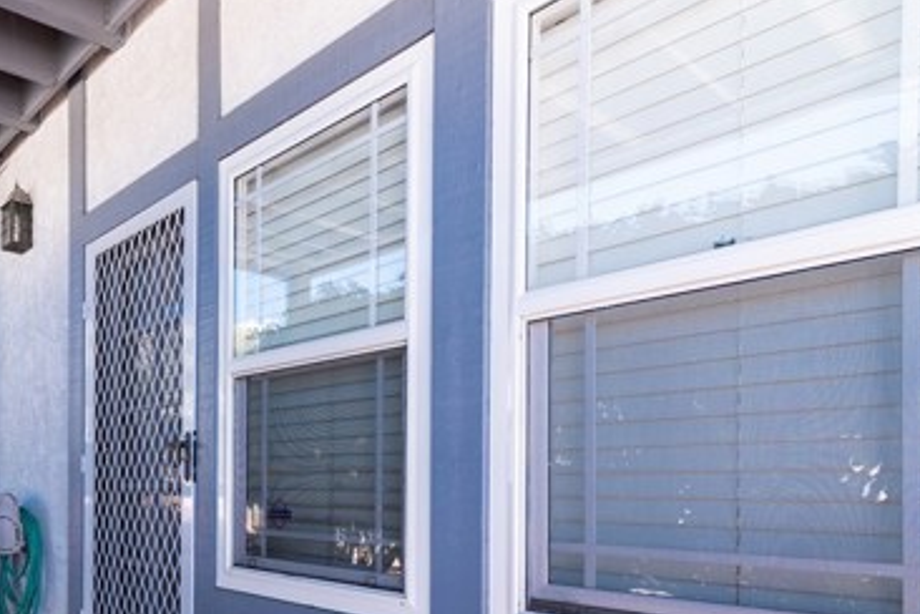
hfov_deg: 60.6
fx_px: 715
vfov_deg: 44.4
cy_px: 479
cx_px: 194
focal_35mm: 28
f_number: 8
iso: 100
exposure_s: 1/15
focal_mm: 16
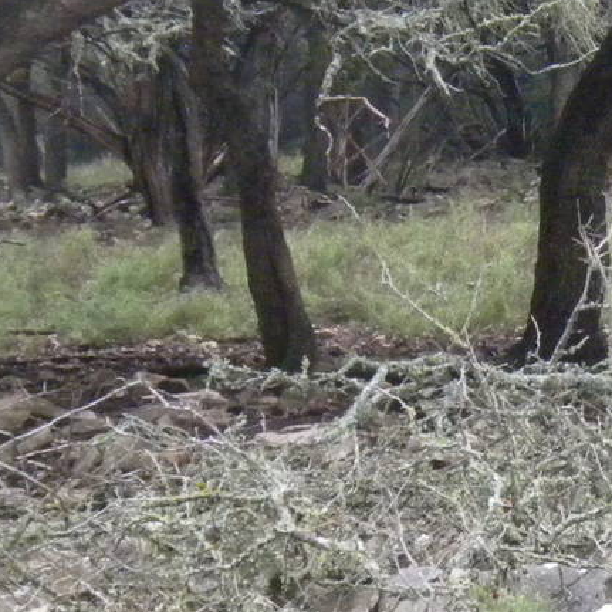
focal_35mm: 279
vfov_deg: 6.3
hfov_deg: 6.2
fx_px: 5581
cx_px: 968
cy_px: 483
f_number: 5.1
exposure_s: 1/204
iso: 468
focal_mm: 15
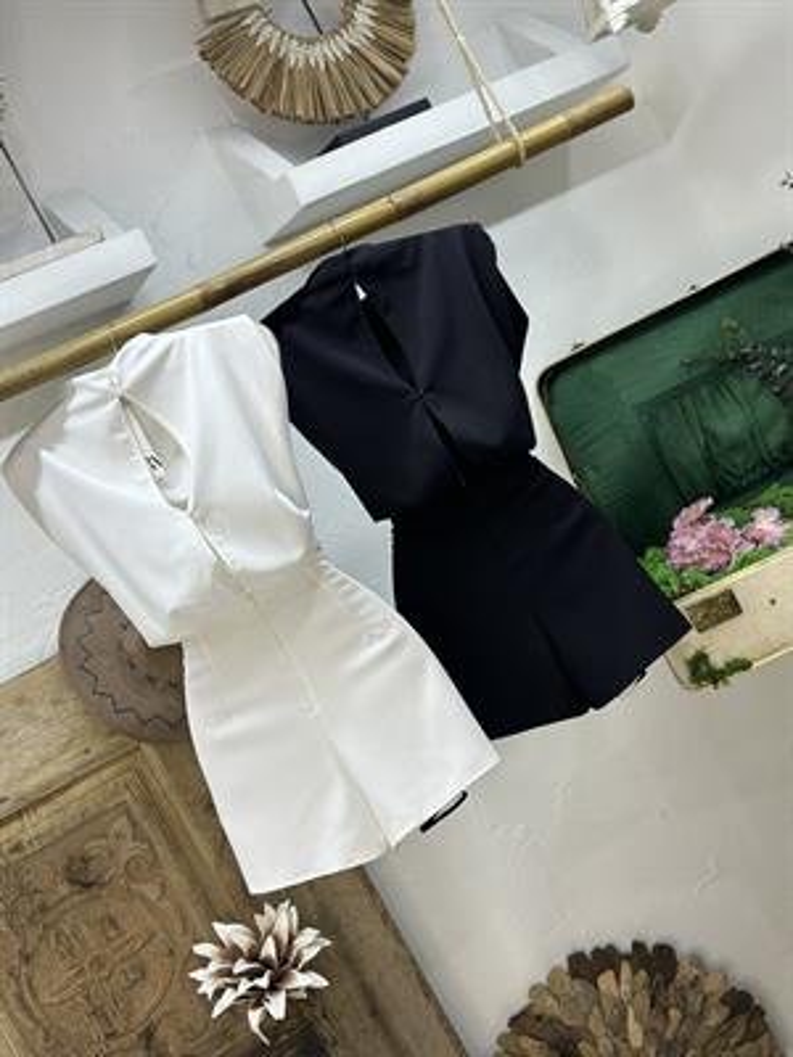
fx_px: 1466
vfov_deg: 39.7
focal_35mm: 48
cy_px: 528
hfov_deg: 30.3
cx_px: 396
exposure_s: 1/129
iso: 80
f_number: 1.78
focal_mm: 6.86
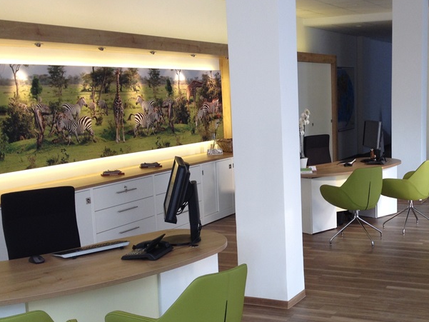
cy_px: 195
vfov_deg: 25.6
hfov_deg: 33.3
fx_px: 707
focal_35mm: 57
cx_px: 309
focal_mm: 4.28
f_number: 2.4
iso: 64
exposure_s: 1/40
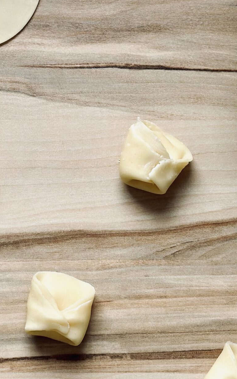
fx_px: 1096
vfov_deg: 19.6
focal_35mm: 106
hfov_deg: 12.3
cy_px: 203
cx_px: 27
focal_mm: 6.86
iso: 64
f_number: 1.78
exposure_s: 1/173
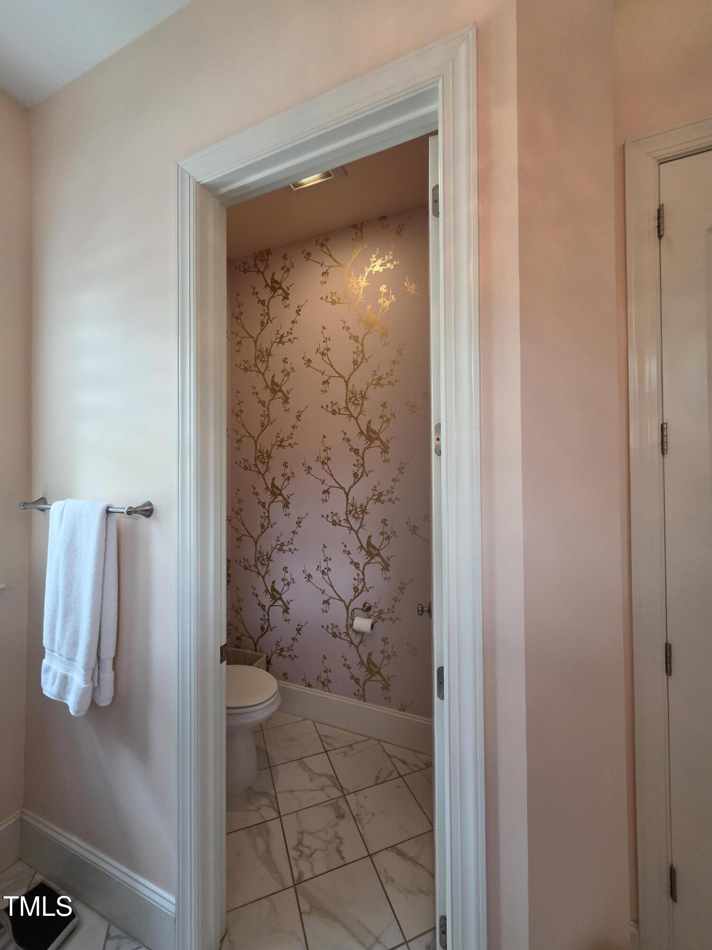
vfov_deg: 106.2
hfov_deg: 89.9
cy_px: 475
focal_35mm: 13
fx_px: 357
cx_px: 356
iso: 250
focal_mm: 2.2
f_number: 1.9
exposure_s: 1/120
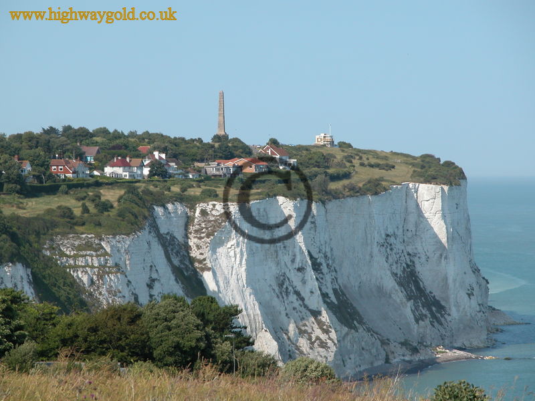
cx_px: 268
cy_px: 200
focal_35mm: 242
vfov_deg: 6.1
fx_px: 3740
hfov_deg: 8.2
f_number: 5.9
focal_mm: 61.5
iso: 100
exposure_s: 1/451
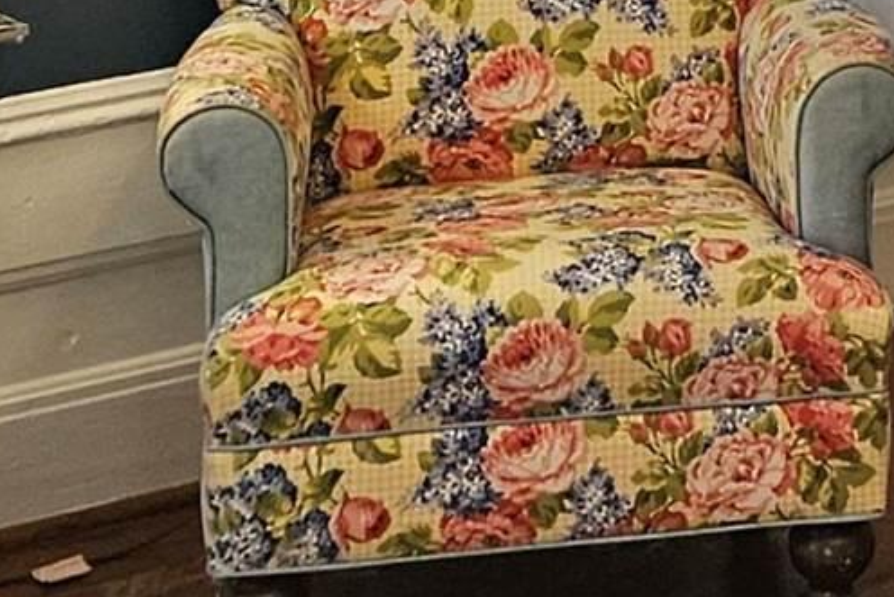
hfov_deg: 13.3
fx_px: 3676
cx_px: 1221
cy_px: -871
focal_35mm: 148
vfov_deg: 8.4
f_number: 1.8
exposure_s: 1/120
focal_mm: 5.4
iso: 200
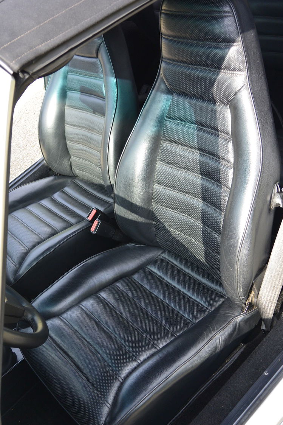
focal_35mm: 40
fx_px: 471
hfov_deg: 33.4
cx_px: 139
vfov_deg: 48.4
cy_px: 207
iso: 160
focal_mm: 14.5
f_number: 4
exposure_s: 1/160
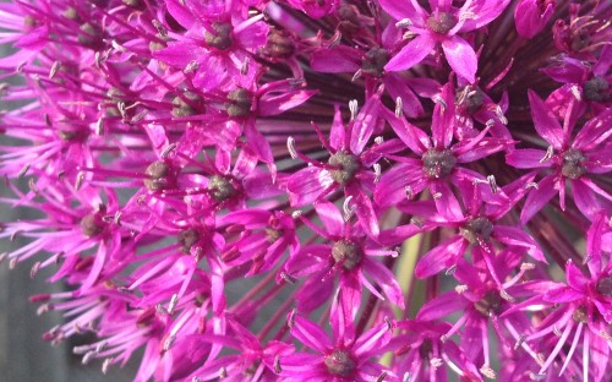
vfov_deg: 17.1
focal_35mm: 76
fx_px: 1267
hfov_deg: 26.7
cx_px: 481
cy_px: 124
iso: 64
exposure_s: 1/120
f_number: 2.4
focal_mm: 4.28
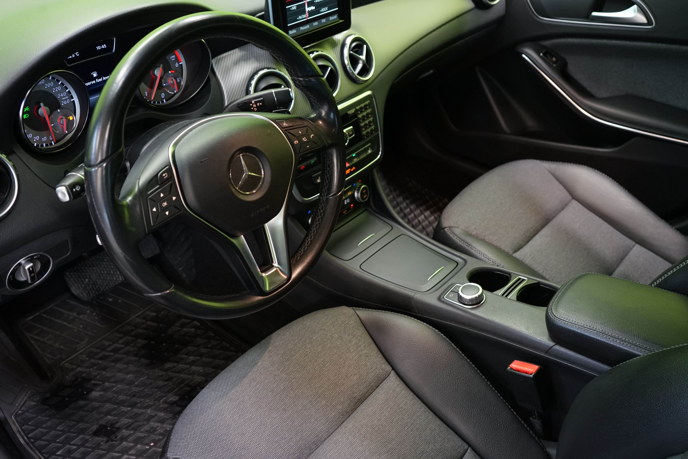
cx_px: 344
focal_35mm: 32
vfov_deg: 41.1
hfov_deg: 58.7
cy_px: 230
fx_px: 612
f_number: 5
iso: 2000
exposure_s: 1/20
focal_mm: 32
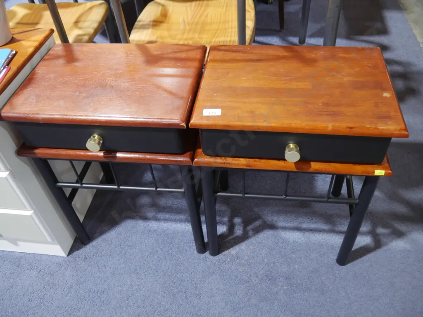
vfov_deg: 46.8
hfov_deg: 59.9
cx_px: 212
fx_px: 367
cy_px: 158
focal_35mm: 30
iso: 800
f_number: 3.6
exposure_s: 1/60
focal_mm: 15
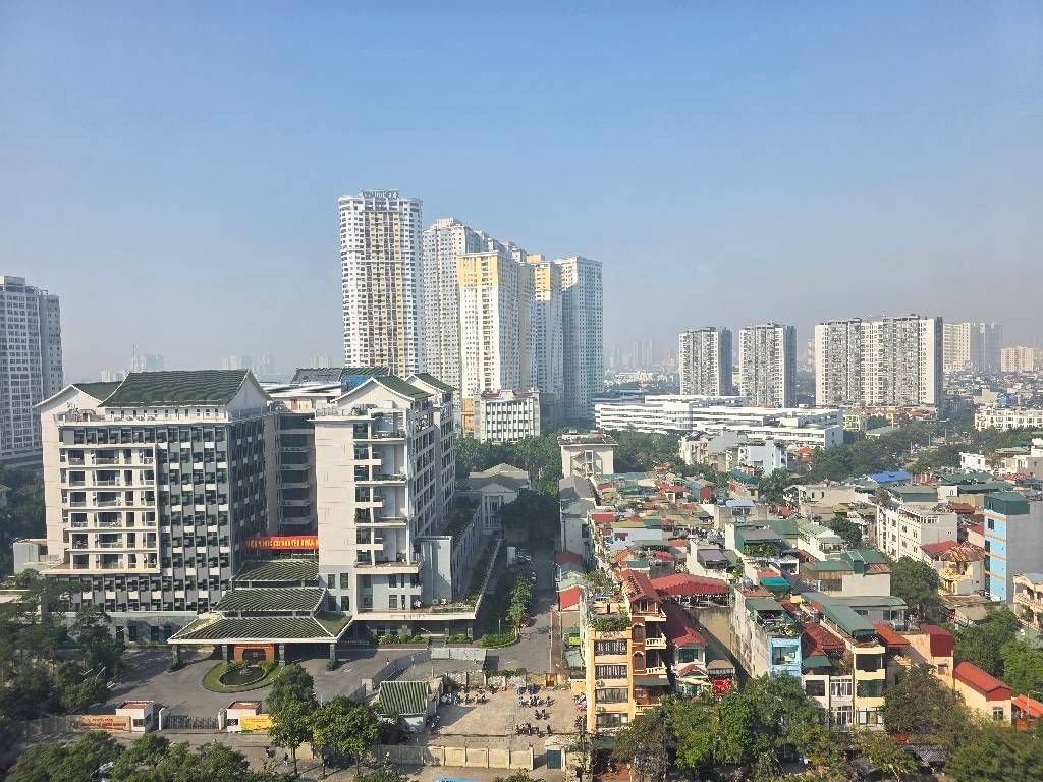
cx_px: 522
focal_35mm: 23
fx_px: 693
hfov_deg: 73.9
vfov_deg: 58.9
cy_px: 391
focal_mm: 6.3
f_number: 1.7
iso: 80
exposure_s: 1/5000
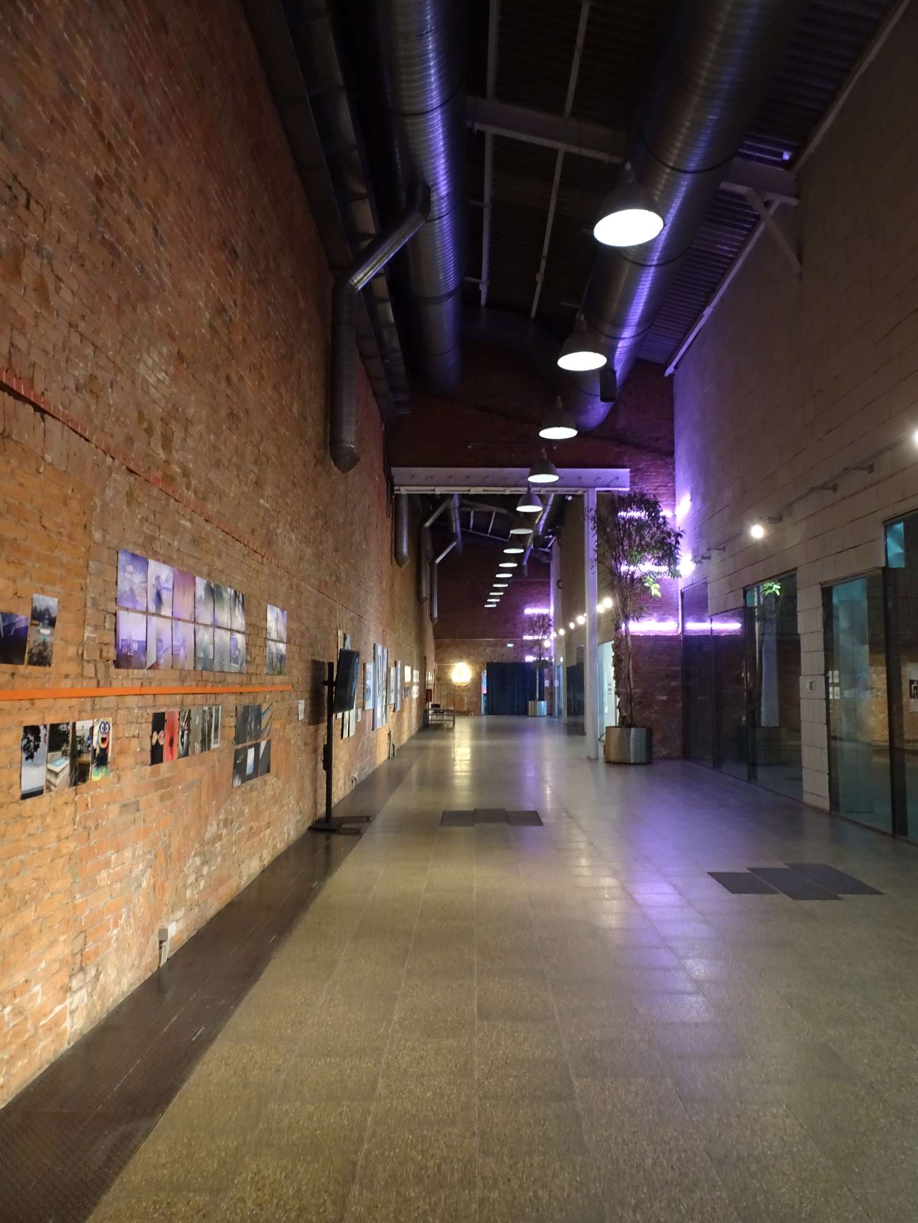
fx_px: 848
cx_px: 459
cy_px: 612
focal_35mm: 24
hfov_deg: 56.8
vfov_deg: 71.6
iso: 640
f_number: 3.5
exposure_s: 1/30
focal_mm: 4.1
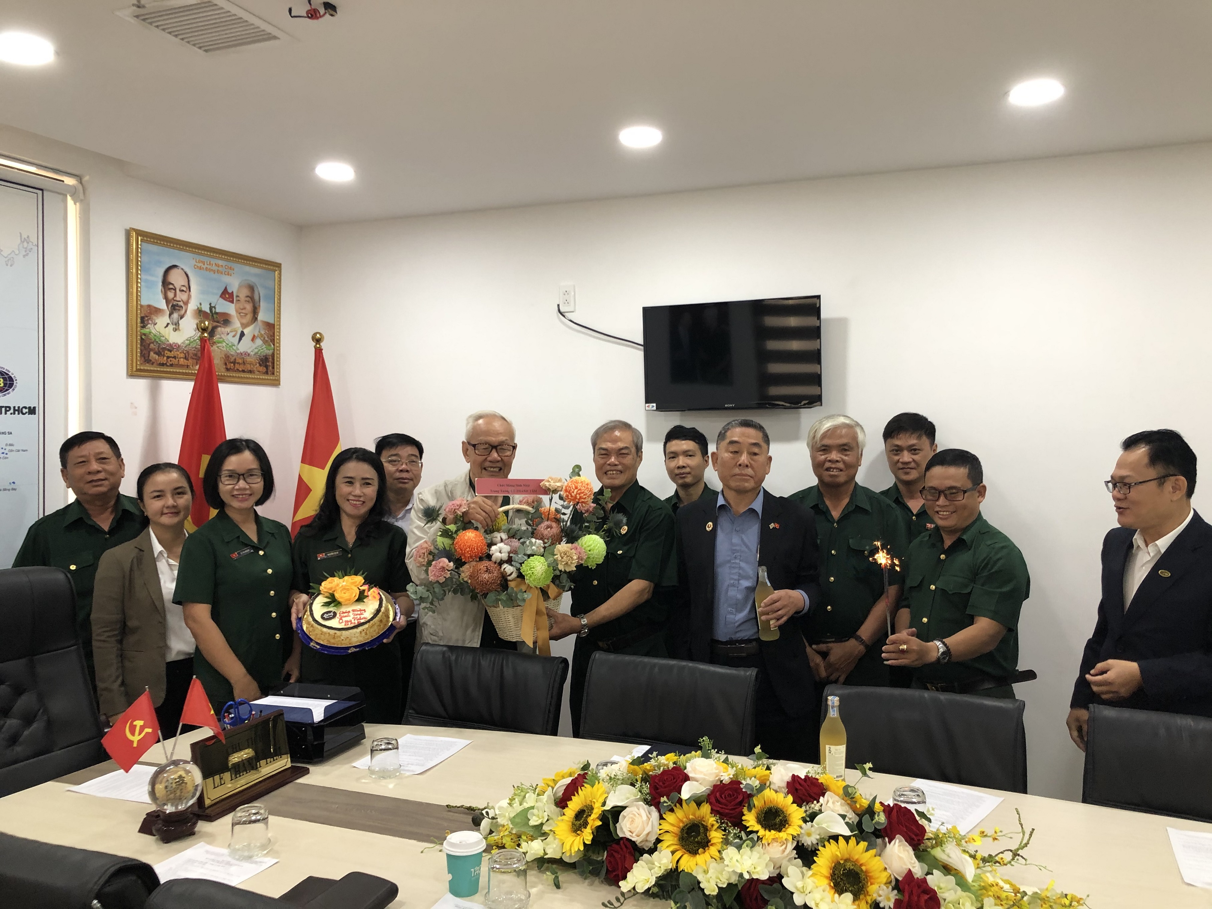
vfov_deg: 49.7
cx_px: 606
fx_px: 980
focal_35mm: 28
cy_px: 454
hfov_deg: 63.4
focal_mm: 4
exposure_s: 1/24
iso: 40
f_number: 1.8
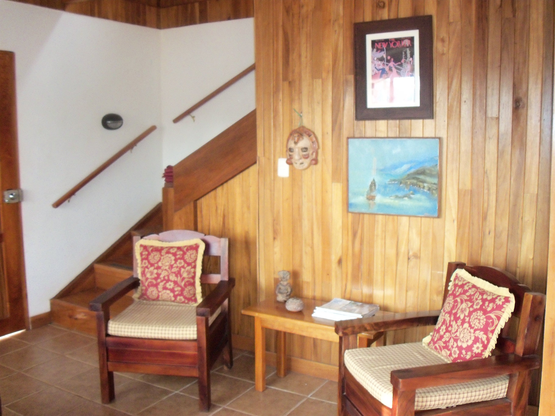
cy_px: 208
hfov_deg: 54.0
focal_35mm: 34
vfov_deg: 41.8
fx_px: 545
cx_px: 278
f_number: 2.9
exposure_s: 1/30
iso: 250
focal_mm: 5.7
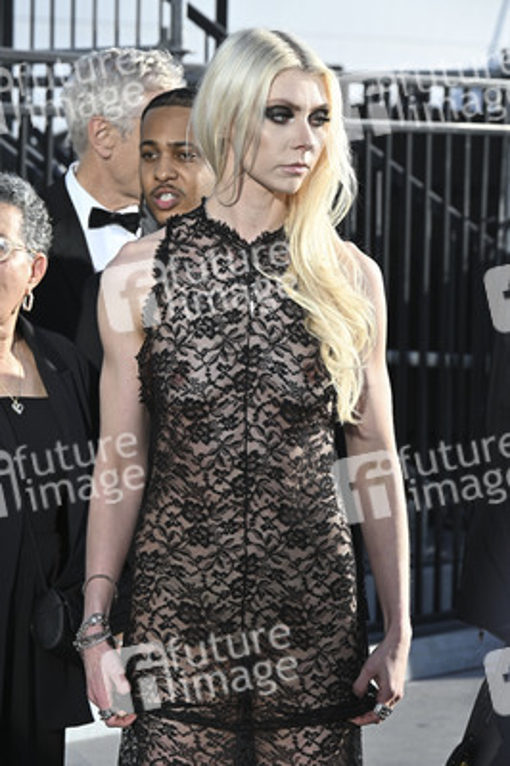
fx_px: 2682
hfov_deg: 10.9
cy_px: 383
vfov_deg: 16.3
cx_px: 255
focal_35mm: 126
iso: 250
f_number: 9
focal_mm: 126
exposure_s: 1/320
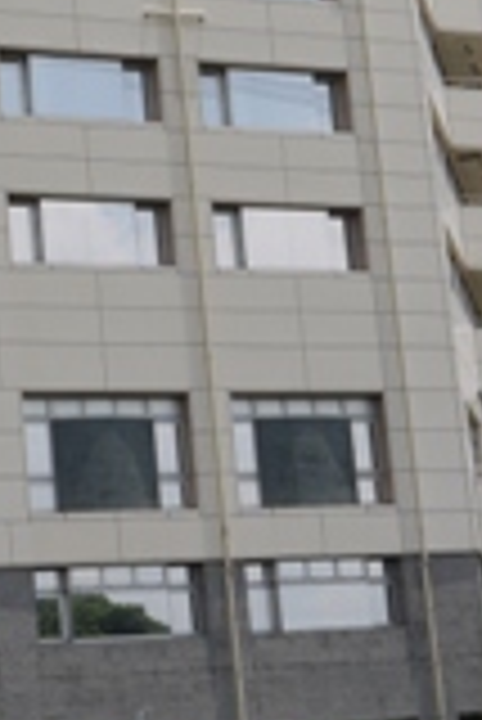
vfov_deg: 19.4
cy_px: 315
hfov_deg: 13.0
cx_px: 90
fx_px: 2104
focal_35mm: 105
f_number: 8
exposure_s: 1/400
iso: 100
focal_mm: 18
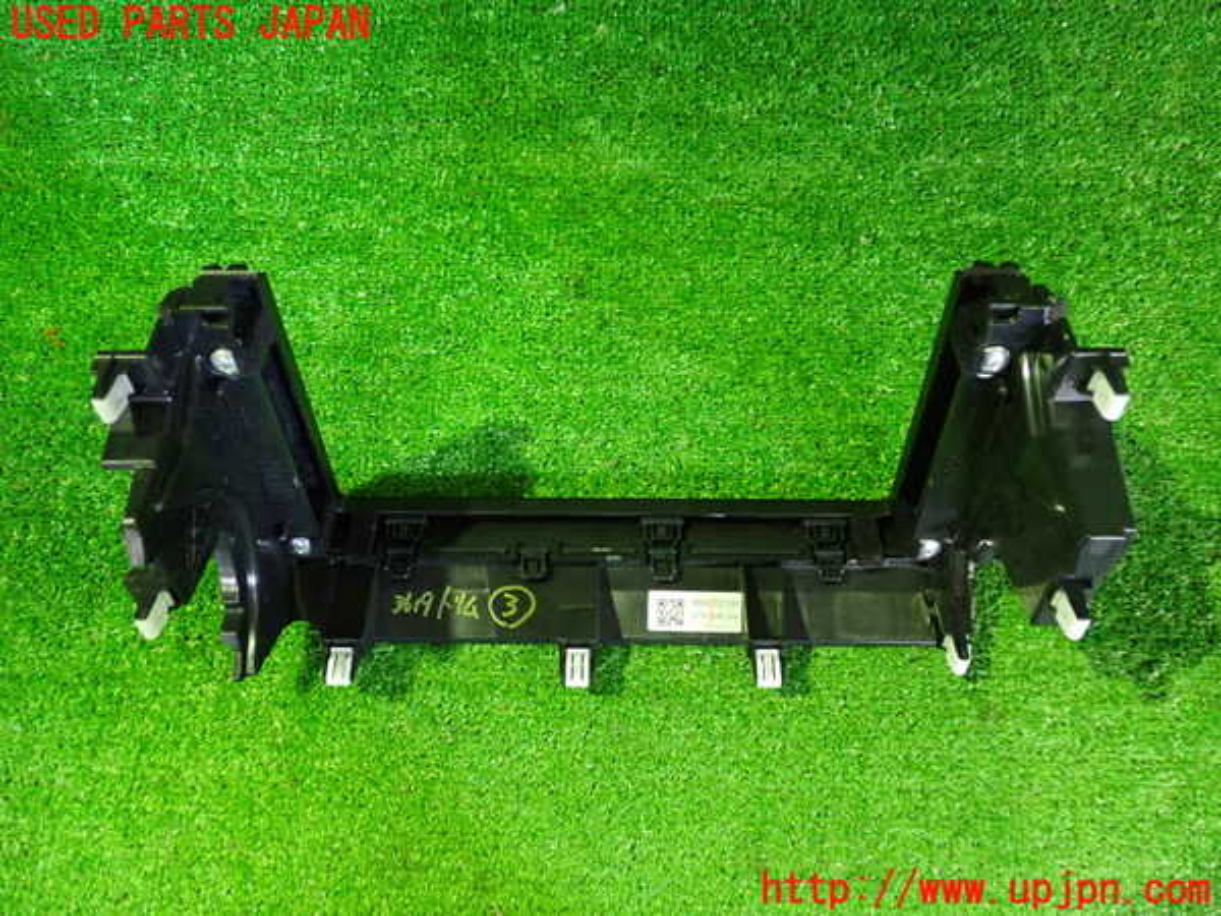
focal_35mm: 30
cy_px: 458
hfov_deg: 60.0
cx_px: 610
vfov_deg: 46.8
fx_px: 1058
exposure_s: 1/20
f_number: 2.3
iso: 800
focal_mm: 5.4
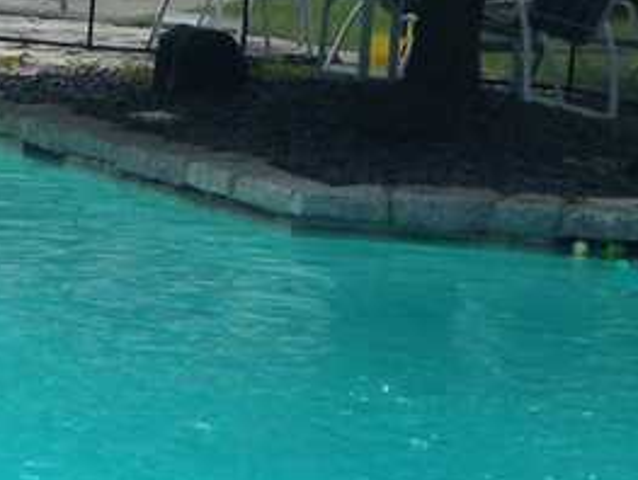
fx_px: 3082
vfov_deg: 8.8
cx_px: 45
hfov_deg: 11.7
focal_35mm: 167
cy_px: 657
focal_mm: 4.13
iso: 50
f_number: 2.4
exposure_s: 1/1022
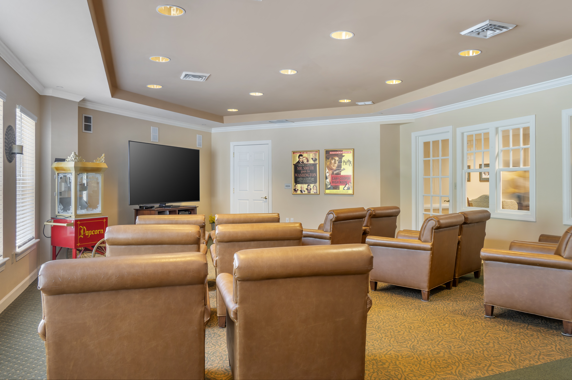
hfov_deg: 73.8
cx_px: 286
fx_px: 381
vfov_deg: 53.0
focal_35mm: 24
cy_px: 190
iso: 400
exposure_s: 1/30
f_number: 10
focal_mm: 24
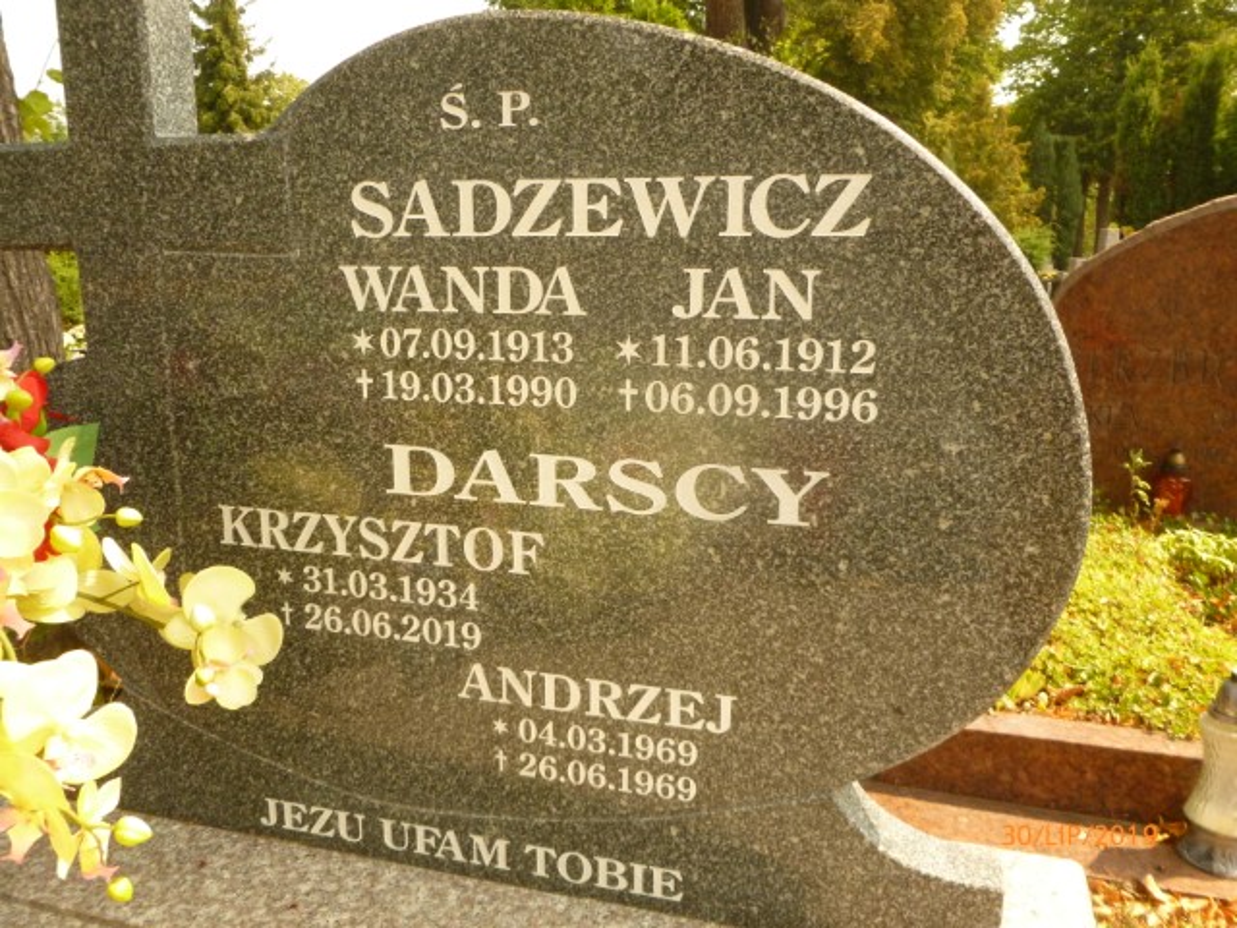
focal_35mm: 28
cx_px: 618
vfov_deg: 49.7
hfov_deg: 63.4
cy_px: 464
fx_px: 1001
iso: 200
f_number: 3.3
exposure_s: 1/640
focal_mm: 5
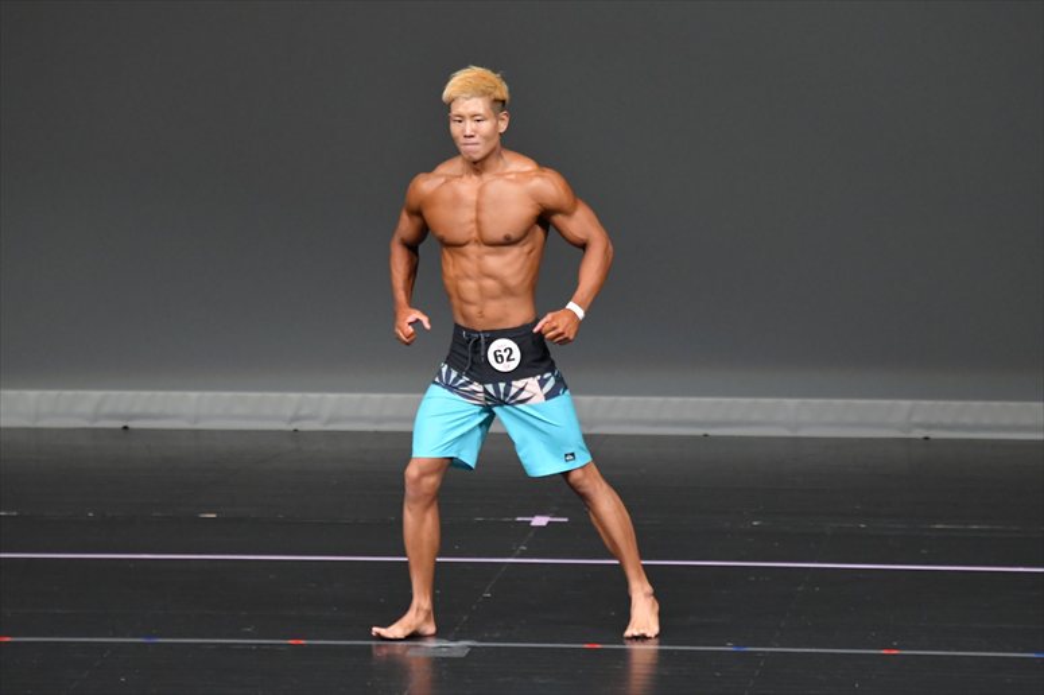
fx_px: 9131
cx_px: 522
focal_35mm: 315
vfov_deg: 4.4
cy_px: 348
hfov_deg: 6.5
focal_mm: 210
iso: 4000
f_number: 5.6
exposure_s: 1/400
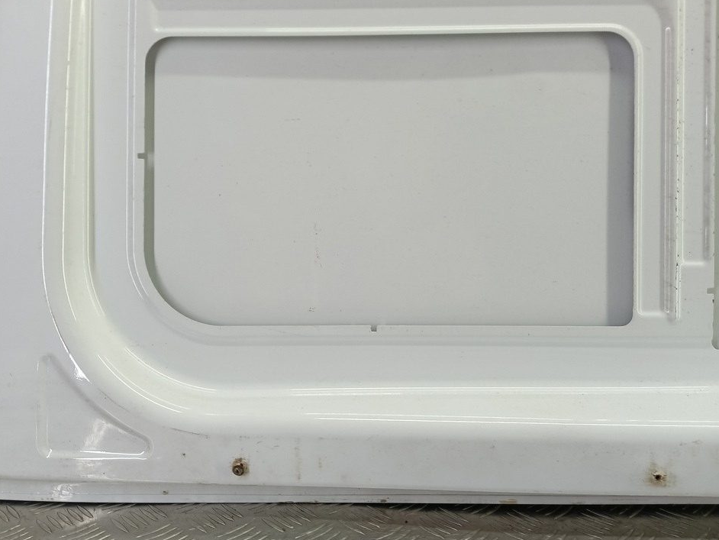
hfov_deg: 69.4
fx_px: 519
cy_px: 251
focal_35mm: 25
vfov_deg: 54.9
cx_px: 351
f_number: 1.6
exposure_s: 1/50
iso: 87
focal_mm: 4.11
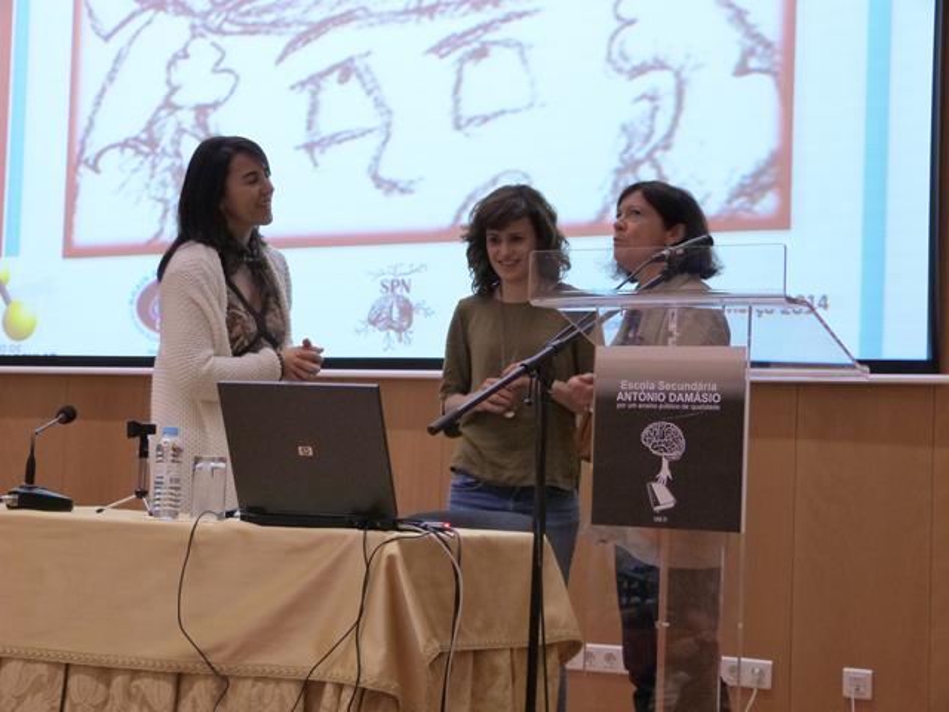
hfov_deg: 29.4
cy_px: 356
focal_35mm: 66
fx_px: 1809
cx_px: 474
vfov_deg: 22.3
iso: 400
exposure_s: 1/20
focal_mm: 11.8
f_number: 3.3
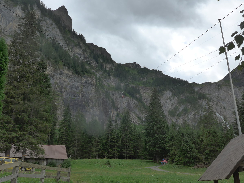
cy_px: 92
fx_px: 240
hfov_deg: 54.0
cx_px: 122
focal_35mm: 34
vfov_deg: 41.8
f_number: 5
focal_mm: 7
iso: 160
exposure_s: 1/640
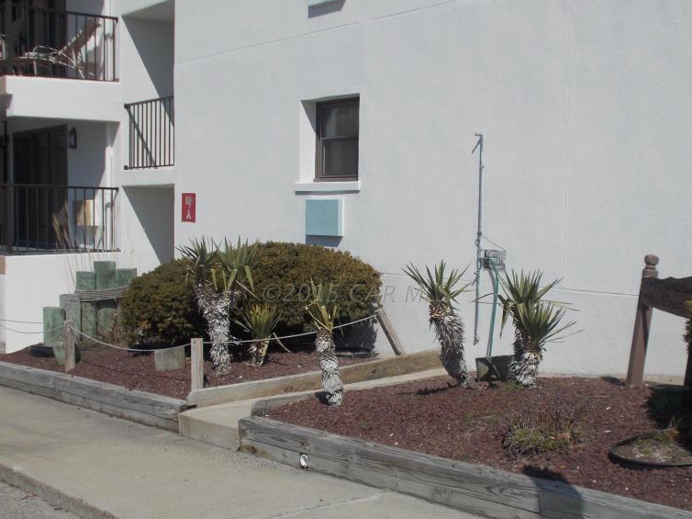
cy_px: 293
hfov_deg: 36.2
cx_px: 355
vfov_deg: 27.5
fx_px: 1059
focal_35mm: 53
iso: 80
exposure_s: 1/320
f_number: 9.8
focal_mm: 6.9
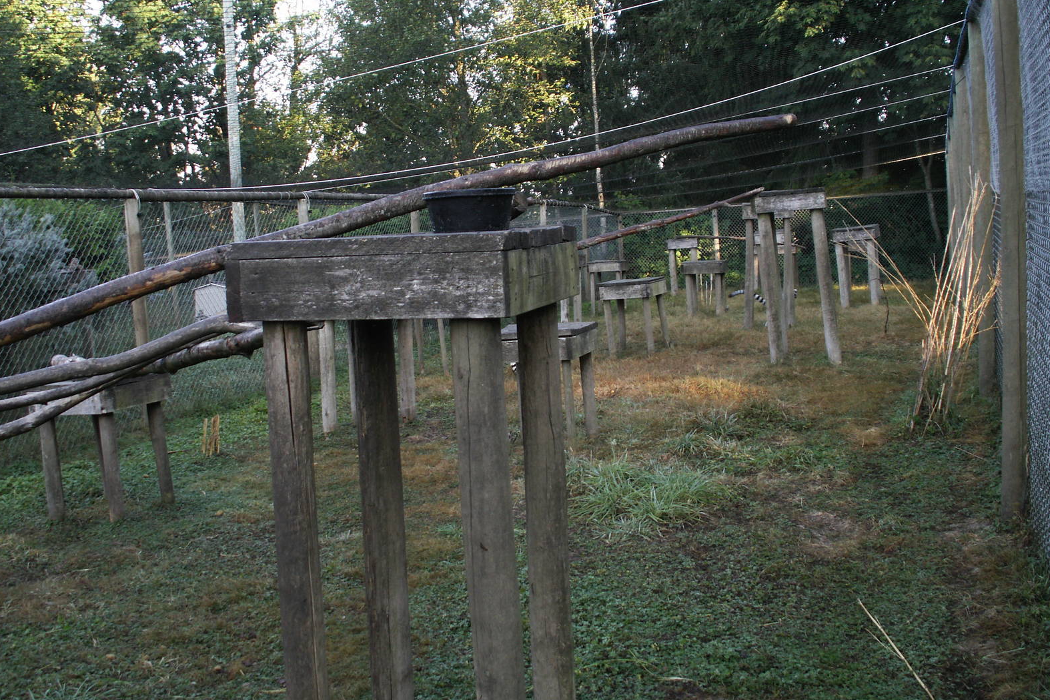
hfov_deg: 51.9
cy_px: 316
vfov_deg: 35.9
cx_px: 526
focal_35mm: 37
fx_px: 1079
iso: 50
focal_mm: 5.86
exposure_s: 1/50
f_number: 3.5
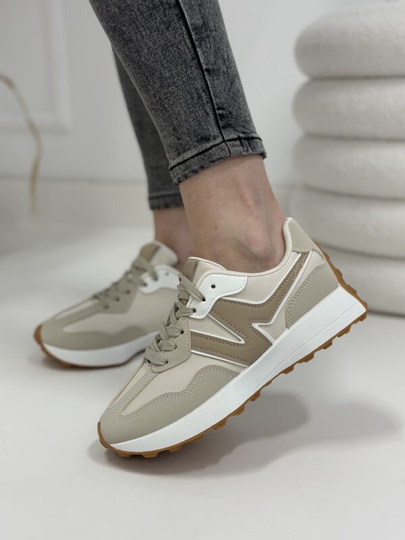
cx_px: 202
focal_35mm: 48
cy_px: 270
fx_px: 749
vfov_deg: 39.7
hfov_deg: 30.3
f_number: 1.78
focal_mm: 6.86
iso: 125
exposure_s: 1/100
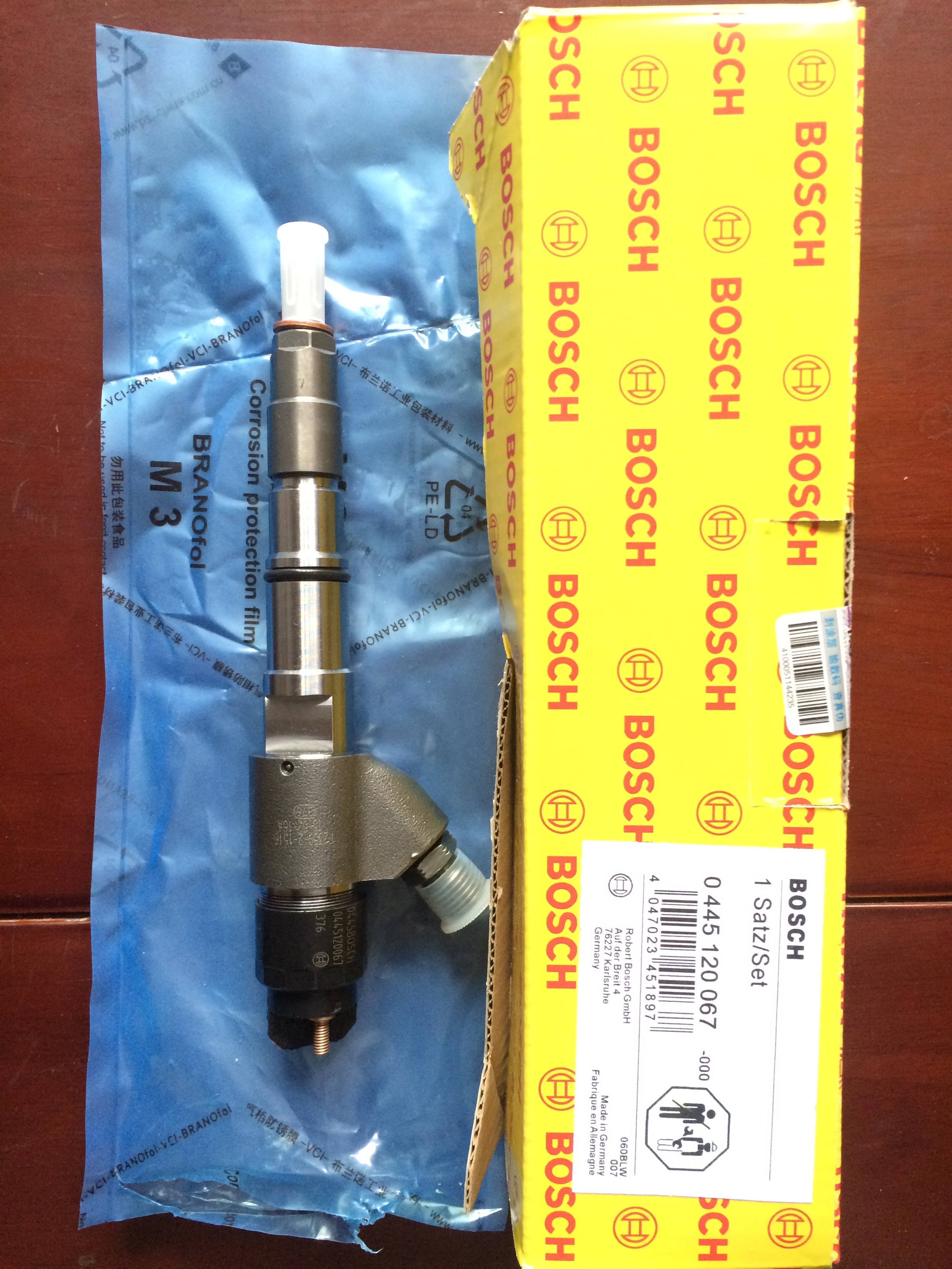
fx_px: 1063
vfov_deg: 61.7
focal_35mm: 29
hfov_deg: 48.2
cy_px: 634
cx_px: 476
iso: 250
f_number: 2.2
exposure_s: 1/33
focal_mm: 4.15
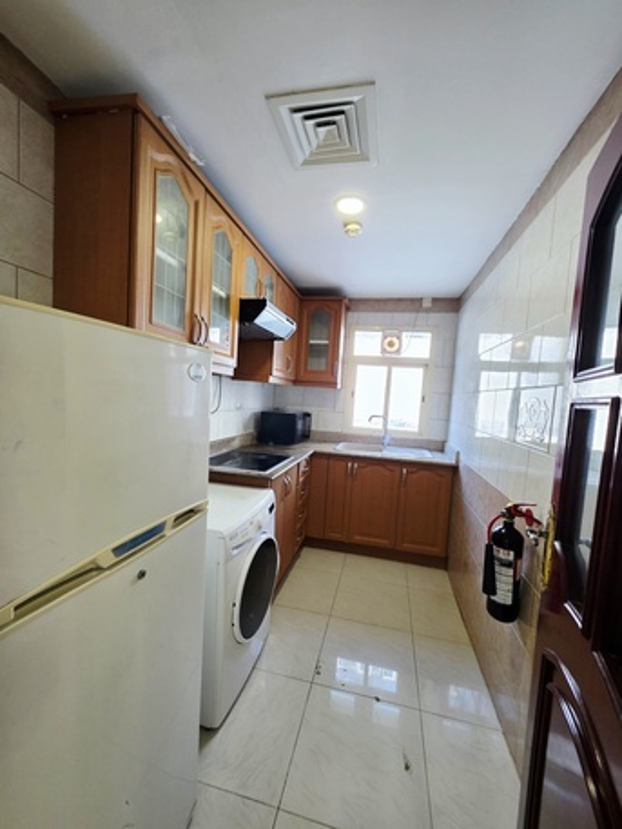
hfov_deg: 89.9
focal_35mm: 13
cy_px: 414
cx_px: 311
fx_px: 311
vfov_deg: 106.2
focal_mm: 2.2
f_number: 1.9
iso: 160
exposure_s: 1/50.3
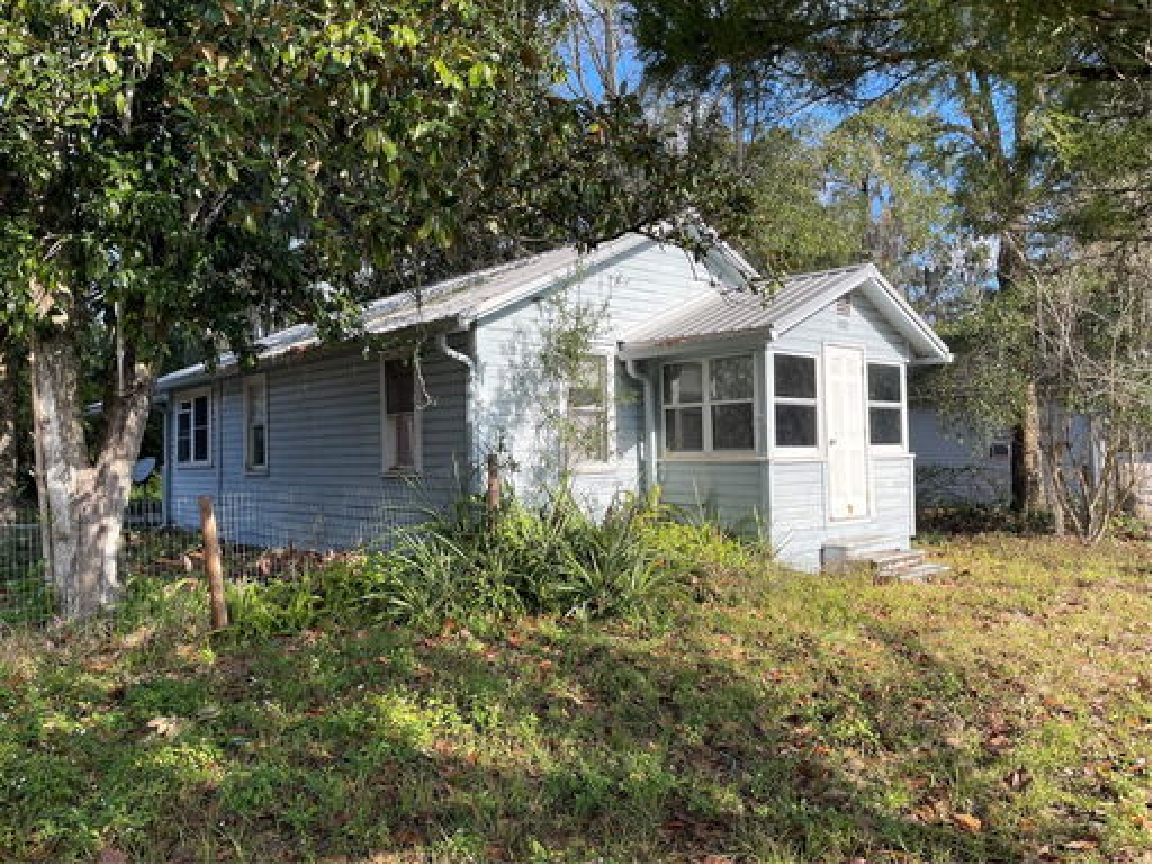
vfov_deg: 53.1
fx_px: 865
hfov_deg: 67.3
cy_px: 432
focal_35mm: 26
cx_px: 576
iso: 32
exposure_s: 1/1511
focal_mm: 4.2
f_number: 1.6
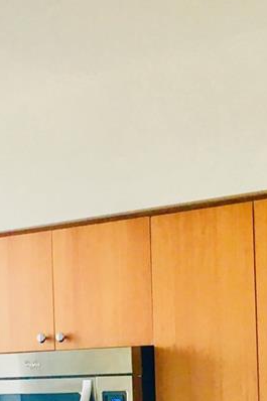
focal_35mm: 91
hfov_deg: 15.0
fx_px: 1013
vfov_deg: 21.9
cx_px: 97
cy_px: 363
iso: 25
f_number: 2.2
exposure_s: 1/30
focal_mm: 4.15
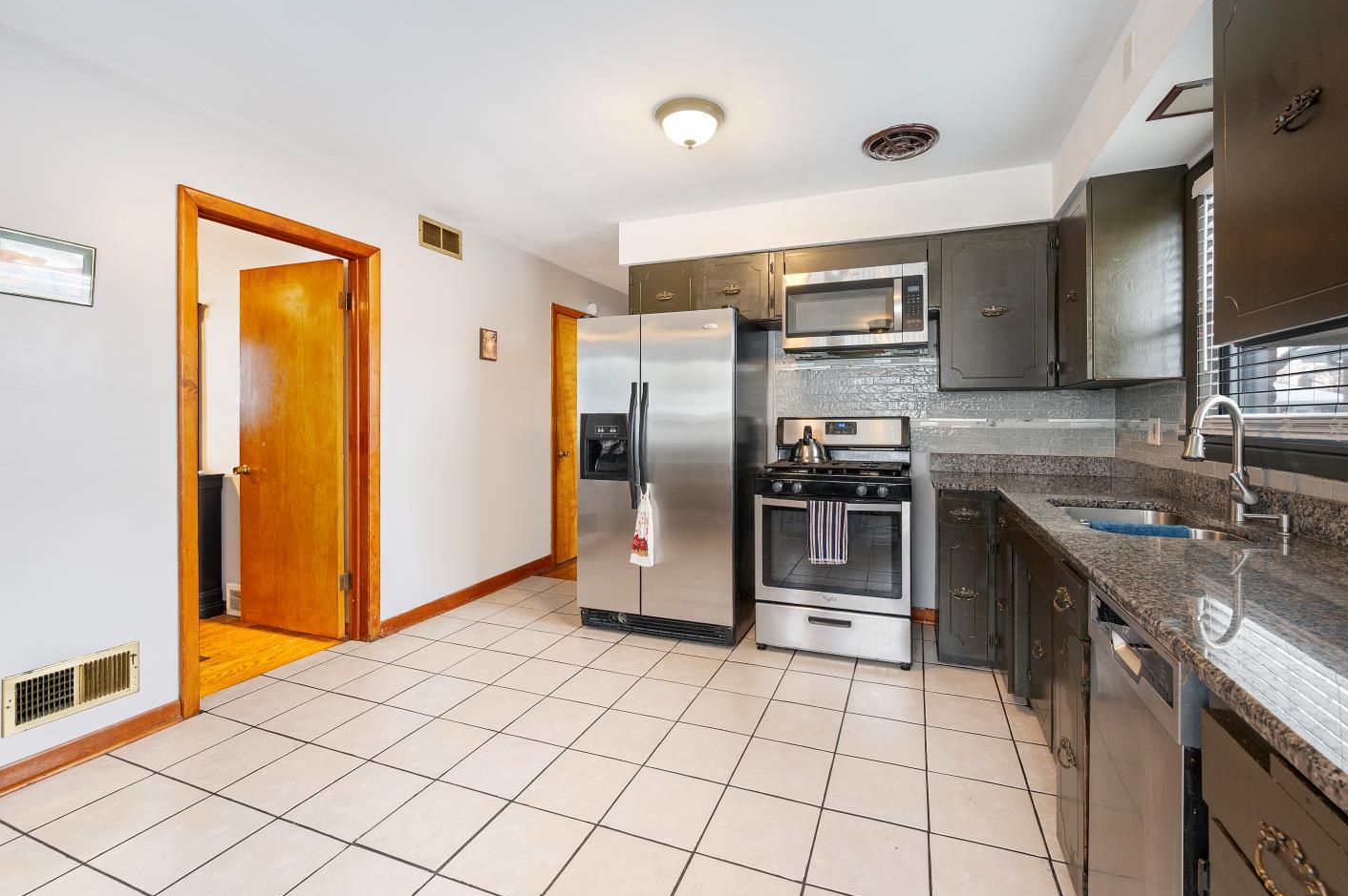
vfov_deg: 77.2
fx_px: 561
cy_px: 424
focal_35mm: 15
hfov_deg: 100.4
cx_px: 698
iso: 1000
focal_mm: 14
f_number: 9
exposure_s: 1.3
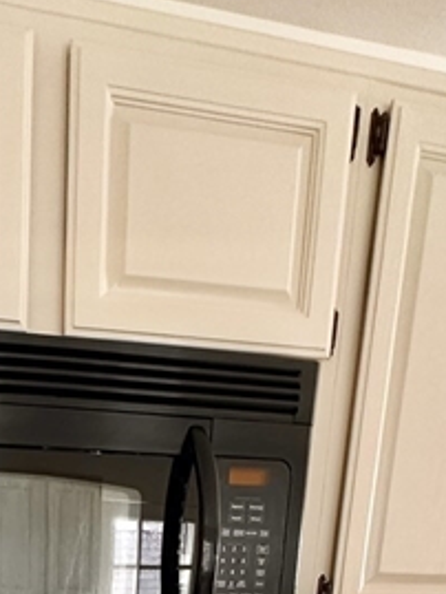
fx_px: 687
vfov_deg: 35.1
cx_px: 11
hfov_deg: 33.3
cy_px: 742
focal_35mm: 40
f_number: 2.2
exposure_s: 1/85
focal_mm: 2.22
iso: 320
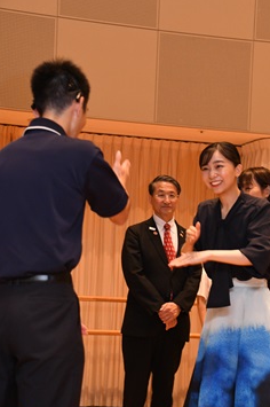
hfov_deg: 13.9
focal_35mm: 98
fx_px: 1105
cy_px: 188
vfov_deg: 20.8
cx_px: 151
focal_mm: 58
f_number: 5.6
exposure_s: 1/160
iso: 4000
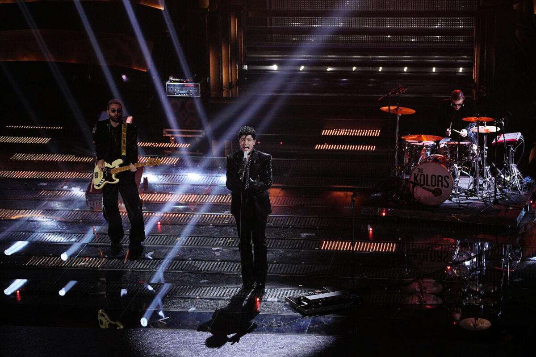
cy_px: 178
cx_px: 268
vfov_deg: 13.7
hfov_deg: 20.4
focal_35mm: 100
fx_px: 1489
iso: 2000
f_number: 2.8
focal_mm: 100
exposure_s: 1/500
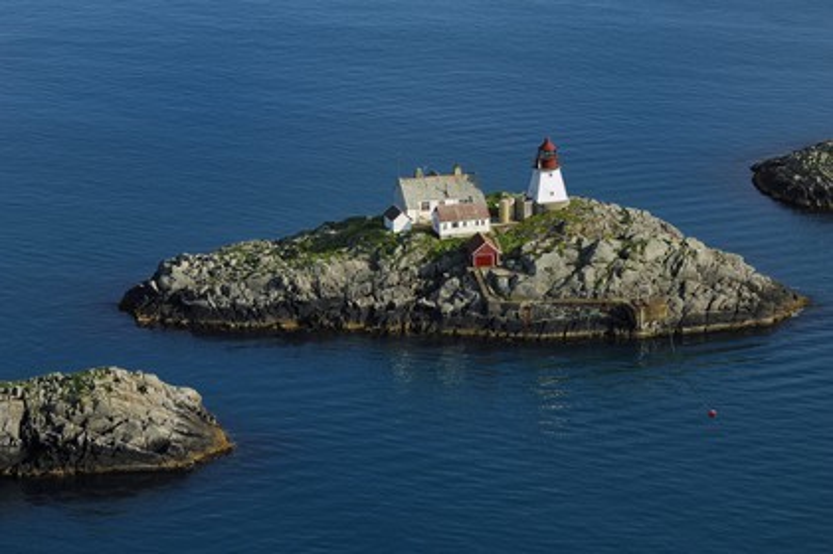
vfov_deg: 11.7
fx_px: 2705
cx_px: 416
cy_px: 277
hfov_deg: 17.5
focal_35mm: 117
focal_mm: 78
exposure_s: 1/1000
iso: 100
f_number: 3.2
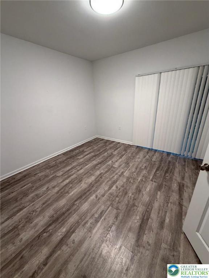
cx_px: 104
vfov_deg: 102.1
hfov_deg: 85.7
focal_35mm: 14
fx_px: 113
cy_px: 139
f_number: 2.2
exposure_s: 1/60
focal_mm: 2.22
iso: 250
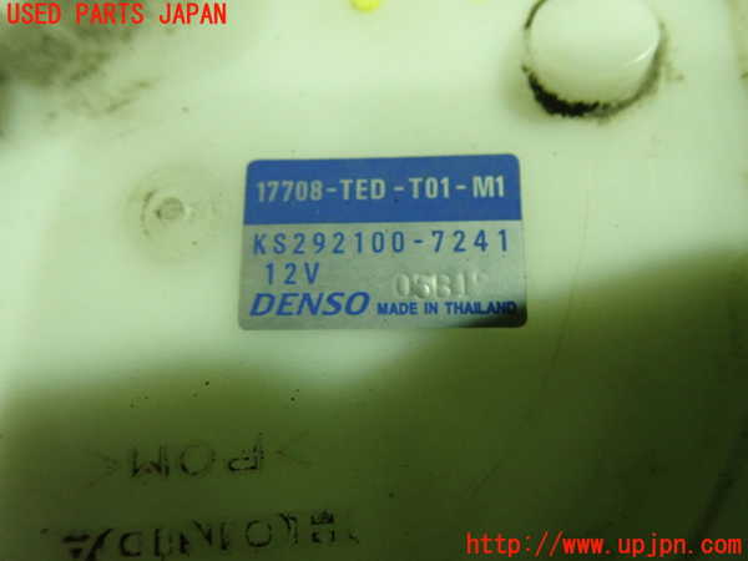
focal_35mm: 30
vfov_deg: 46.8
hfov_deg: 60.0
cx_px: 374
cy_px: 280
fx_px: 648
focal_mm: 5.5
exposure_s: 1/40
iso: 800
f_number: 2.3
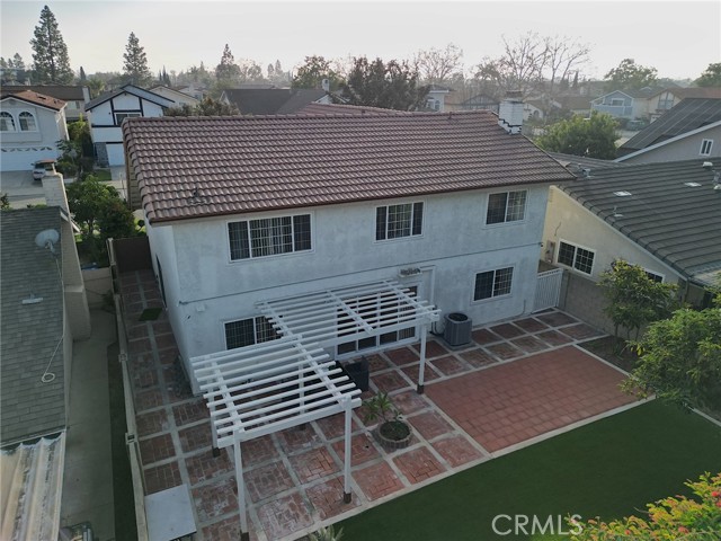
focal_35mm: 24
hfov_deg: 71.6
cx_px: 360
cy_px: 270
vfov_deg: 56.8
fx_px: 500
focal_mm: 6.72
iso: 100
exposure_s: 1/240
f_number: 1.7
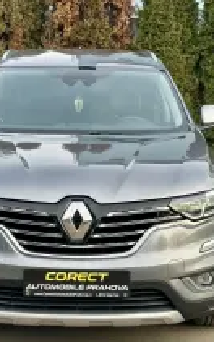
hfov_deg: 15.0
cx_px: 76
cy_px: 178
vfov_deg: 23.8
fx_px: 811
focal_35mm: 87
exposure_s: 1/631
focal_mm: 6.86
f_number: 1.78
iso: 64
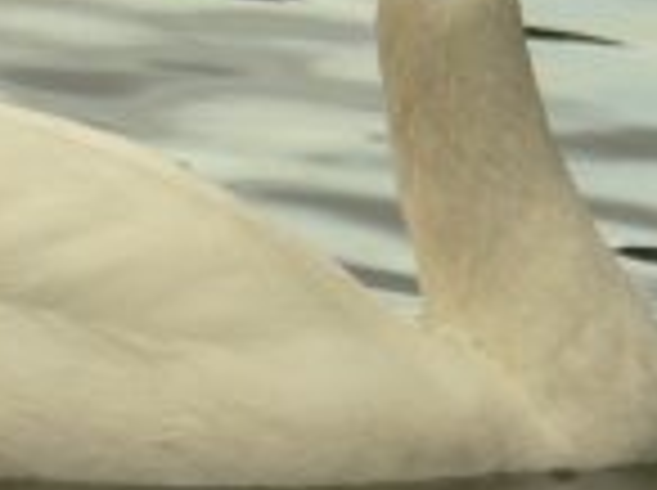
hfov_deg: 2.4
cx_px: -54
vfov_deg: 1.8
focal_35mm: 833
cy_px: 166
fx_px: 15784
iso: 100
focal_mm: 42
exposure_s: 1/400
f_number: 4
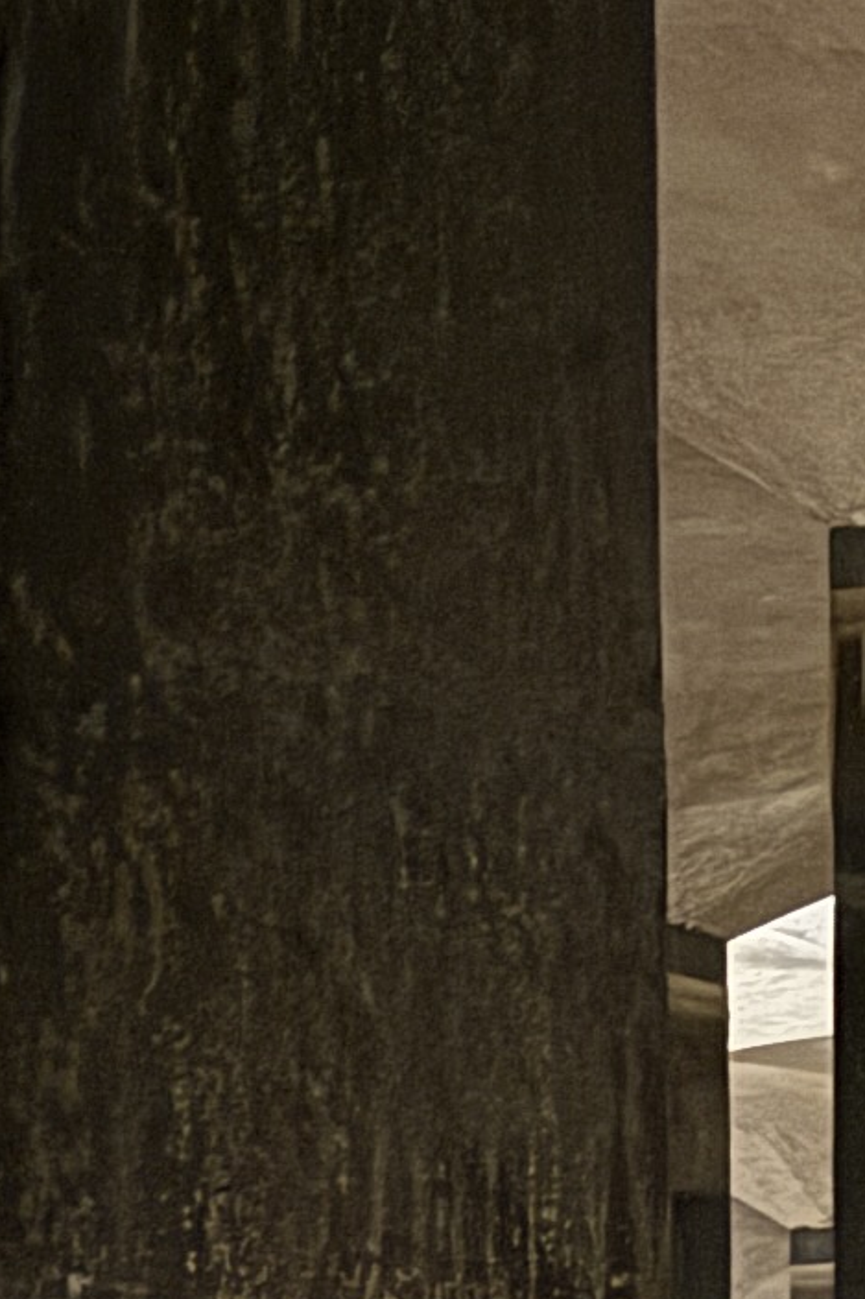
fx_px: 5156
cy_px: 1635
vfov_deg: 13.9
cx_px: 1584
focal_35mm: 143
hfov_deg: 9.1
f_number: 1.78
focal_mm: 6.76
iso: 4000
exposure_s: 1/15
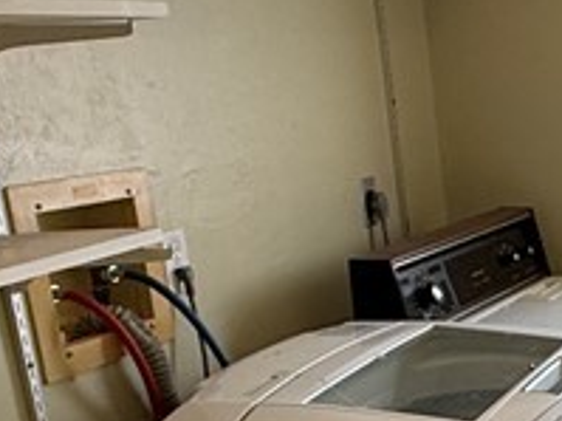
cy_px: 390
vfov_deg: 20.0
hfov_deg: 23.5
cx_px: 751
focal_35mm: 72
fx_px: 1168
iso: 125
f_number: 2.2
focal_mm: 2.22
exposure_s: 1/120
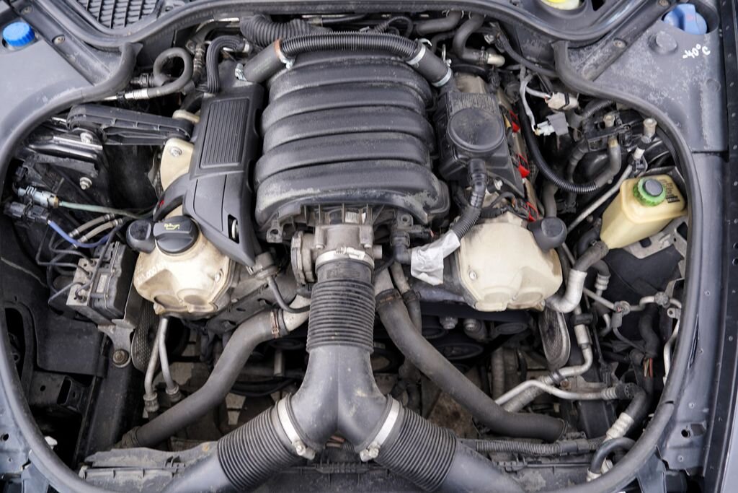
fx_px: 492
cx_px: 369
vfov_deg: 53.1
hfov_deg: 73.7
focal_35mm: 24
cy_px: 246
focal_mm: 24
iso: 100
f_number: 3.5
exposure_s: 1/50
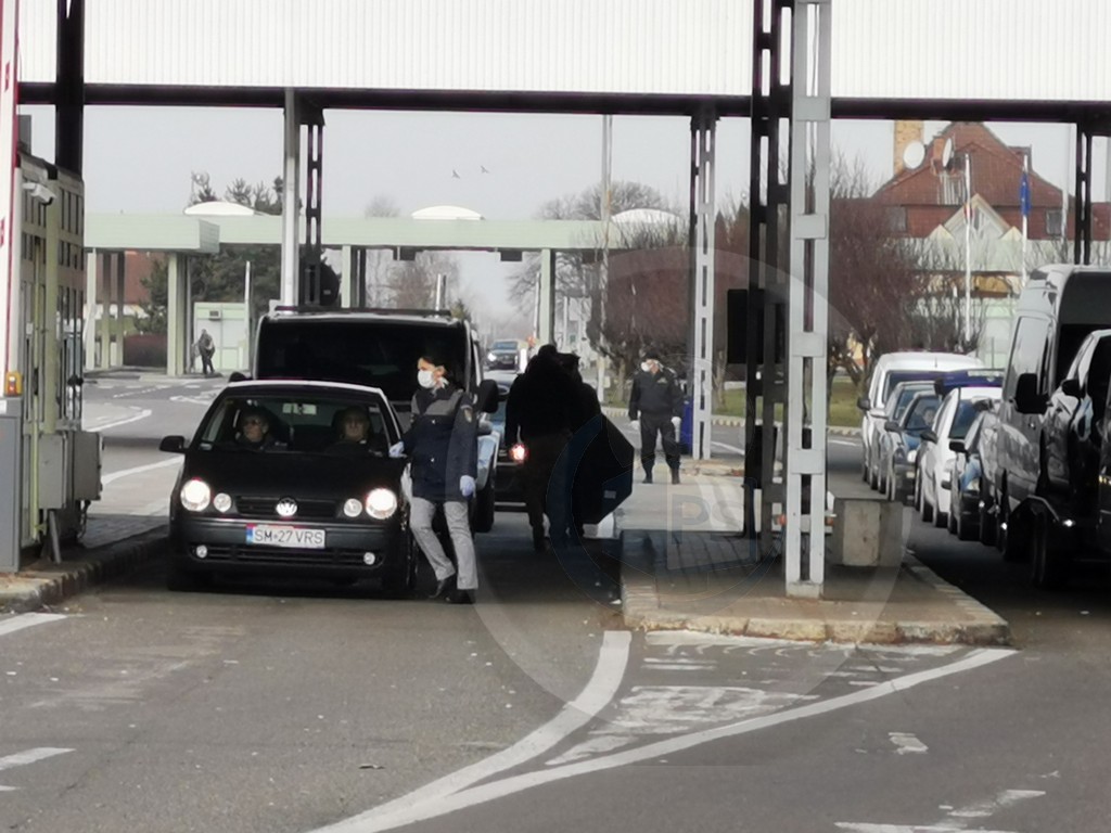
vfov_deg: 5.4
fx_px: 8858
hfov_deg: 7.2
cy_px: 416
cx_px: 556
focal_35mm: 276
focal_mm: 7.48
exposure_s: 1/826
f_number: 2.4
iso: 50
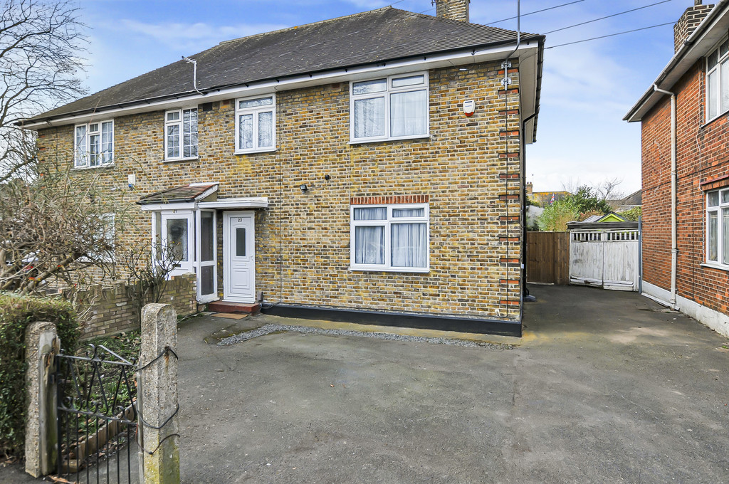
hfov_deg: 85.5
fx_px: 394
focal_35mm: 20
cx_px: 364
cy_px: 242
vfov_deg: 63.1
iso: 200
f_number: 5.6
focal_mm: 13
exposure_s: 1/400
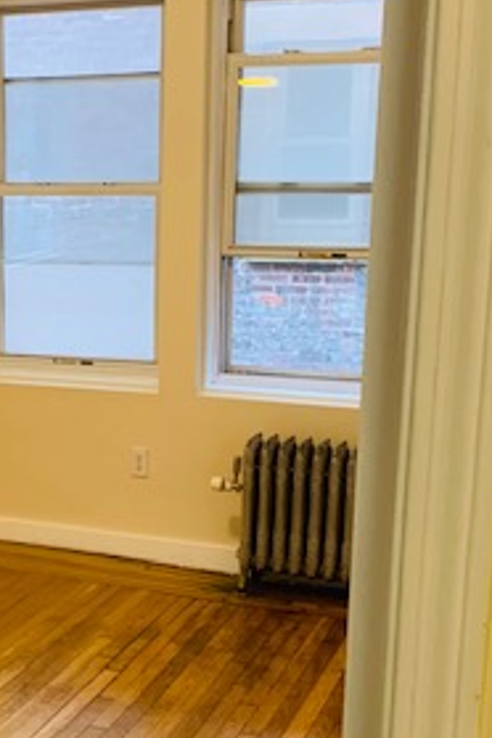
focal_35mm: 62
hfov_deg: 21.1
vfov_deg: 32.3
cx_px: -11
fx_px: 1271
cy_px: 450
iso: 250
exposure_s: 1/60
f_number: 1.8
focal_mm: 4.25
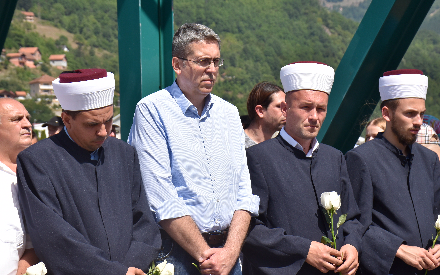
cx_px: 220
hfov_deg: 21.9
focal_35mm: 95
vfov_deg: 13.8
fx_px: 1139
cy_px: 133
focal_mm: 62
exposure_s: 1/500
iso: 200
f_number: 8
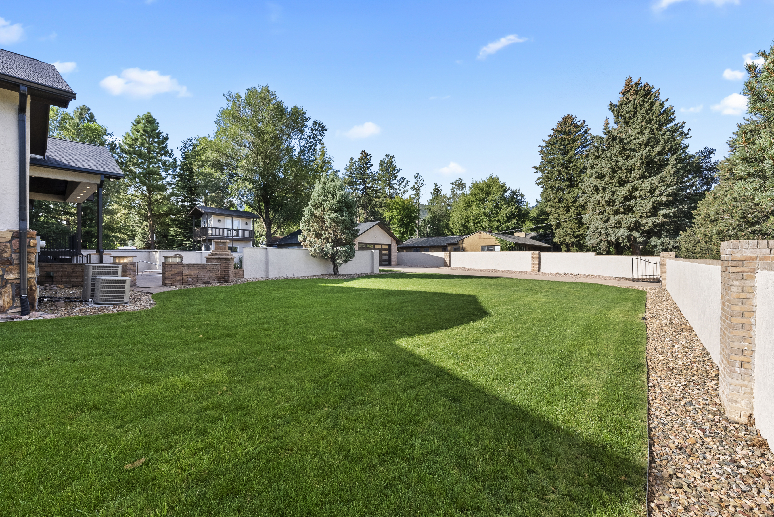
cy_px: 258
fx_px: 323
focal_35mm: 15
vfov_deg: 77.4
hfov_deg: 100.4
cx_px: 387
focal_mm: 15
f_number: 9
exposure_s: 1/640
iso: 640
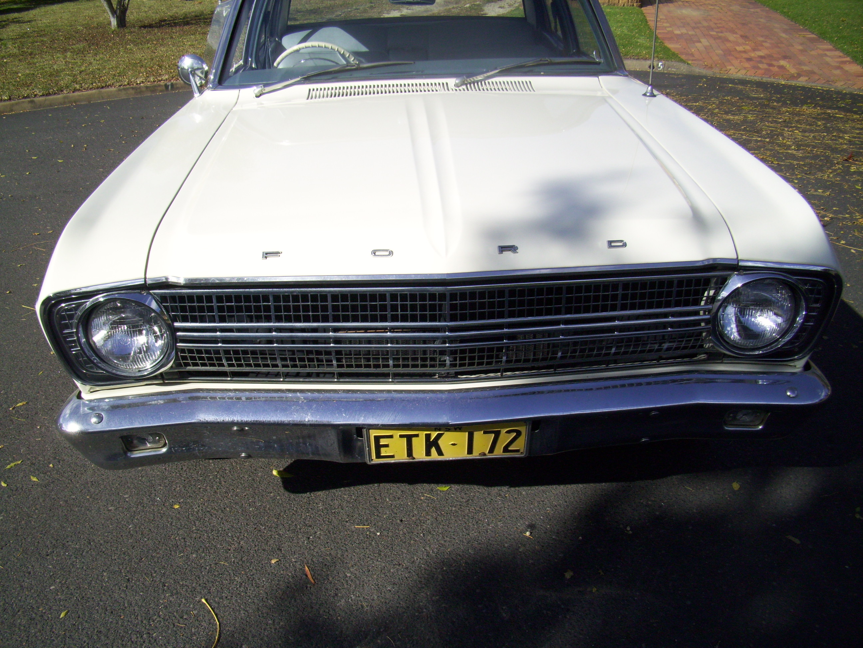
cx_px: 432
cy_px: 324
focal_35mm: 32
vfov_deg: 44.2
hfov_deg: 56.8
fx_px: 798
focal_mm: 5.7
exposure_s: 1/320
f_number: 5.6
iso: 80
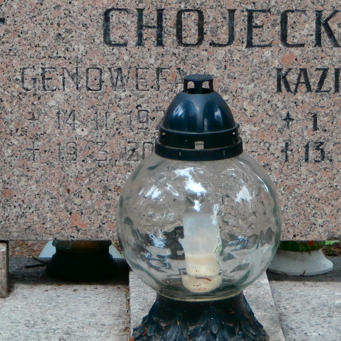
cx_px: 233
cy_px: 112
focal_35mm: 177
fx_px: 1973
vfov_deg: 9.9
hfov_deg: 9.9
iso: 200
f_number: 5.4
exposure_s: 1/100
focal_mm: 19.54
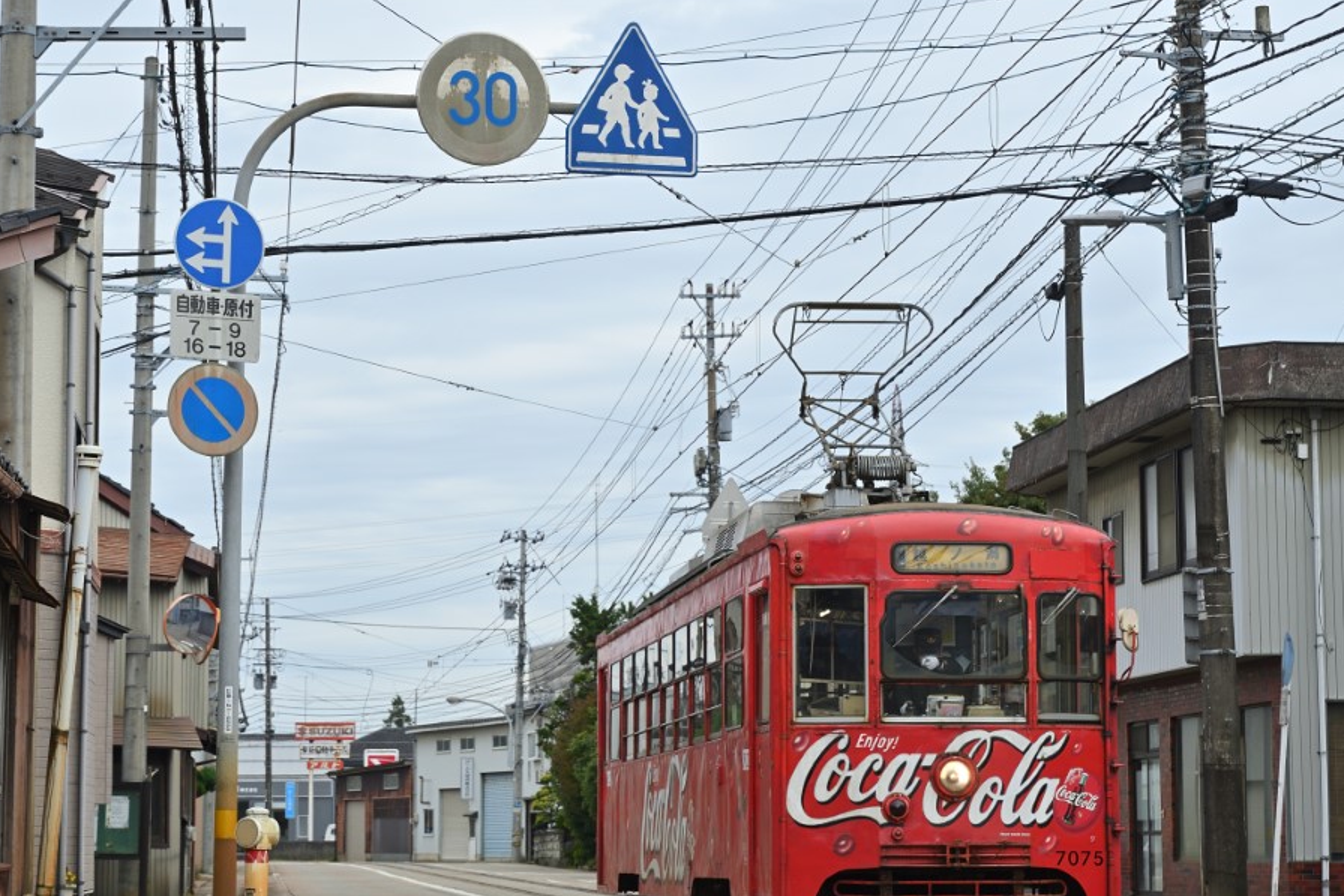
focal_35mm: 81
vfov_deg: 16.8
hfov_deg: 25.1
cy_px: 491
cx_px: 706
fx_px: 3023
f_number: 4.5
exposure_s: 1/500
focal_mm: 42
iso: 160
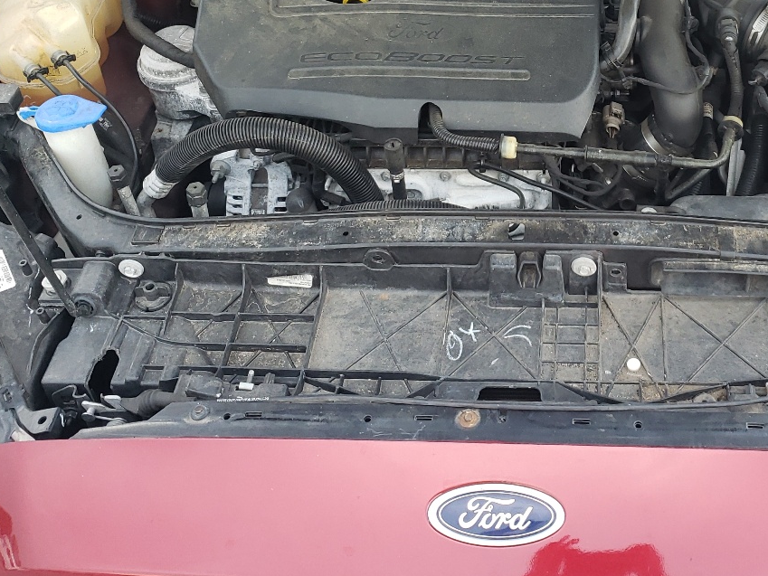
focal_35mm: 49
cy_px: 50
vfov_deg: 28.5
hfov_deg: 38.1
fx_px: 1087
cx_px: 555
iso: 63
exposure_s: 1/120
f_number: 1.5
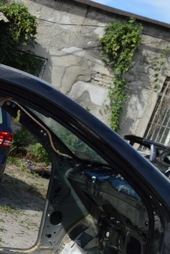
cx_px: -102
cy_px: 203
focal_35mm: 68
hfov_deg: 17.5
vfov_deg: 29.0
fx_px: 481
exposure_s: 1/250
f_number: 8
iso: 100
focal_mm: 18
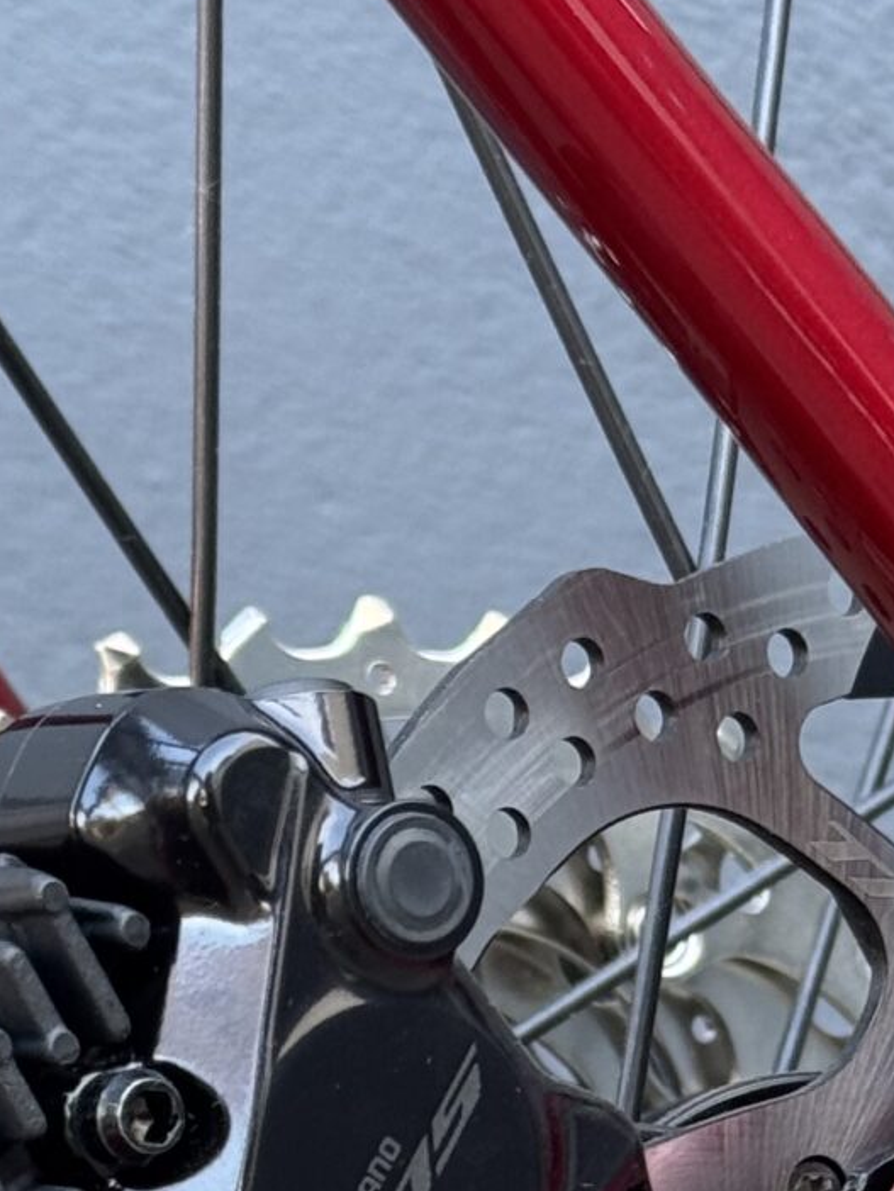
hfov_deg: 8.5
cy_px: 1167
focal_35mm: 175
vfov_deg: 11.2
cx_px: 746
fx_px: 6022
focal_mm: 6.76
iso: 100
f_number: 1.78
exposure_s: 1/60
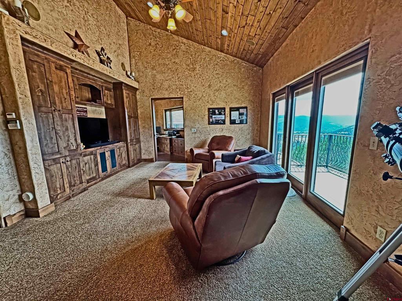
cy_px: 150
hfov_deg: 102.1
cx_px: 201
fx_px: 163
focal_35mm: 14
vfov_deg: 85.7
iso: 320
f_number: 2.2
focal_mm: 2.22
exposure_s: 1/120
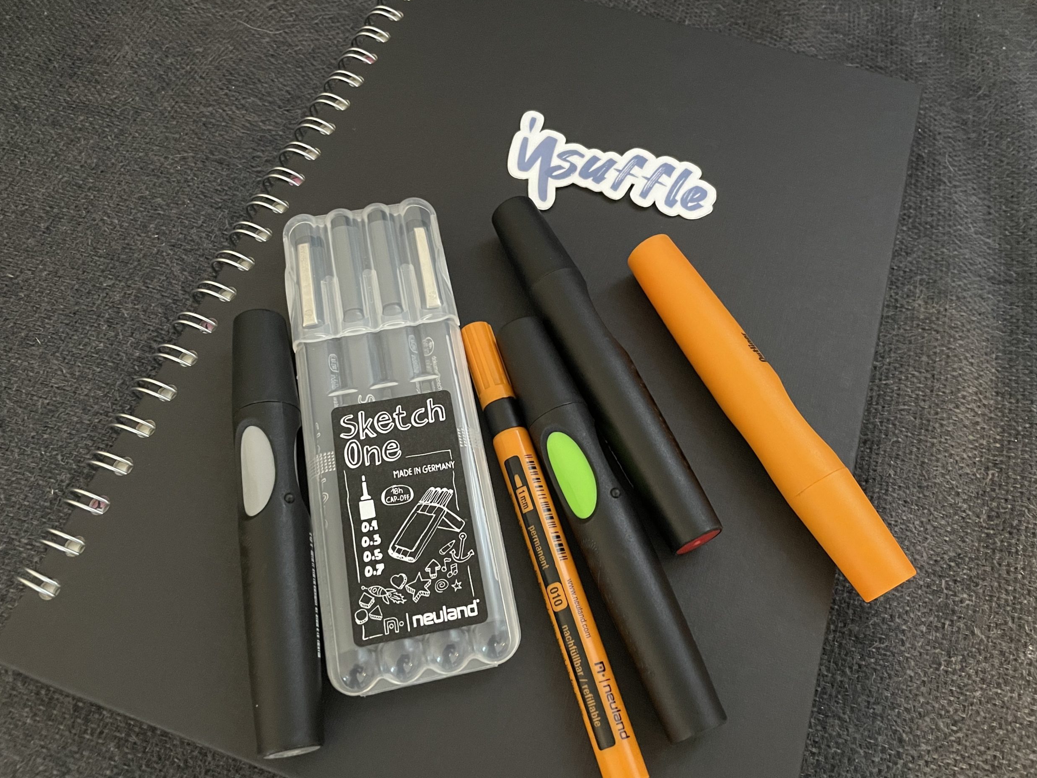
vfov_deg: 51.4
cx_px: 531
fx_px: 809
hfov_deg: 65.3
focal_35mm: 27
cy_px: 401
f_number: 1.6
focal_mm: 4.2
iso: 800
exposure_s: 1/25
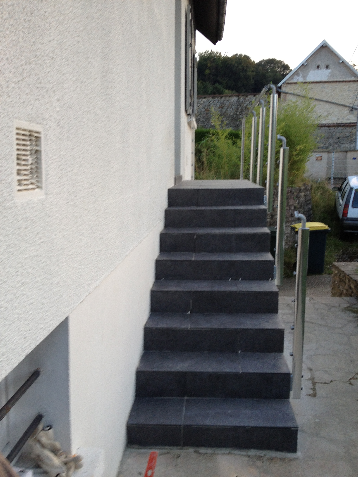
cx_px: 179
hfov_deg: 40.7
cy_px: 238
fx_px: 483
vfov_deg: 52.6
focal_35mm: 35
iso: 80
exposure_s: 1/120
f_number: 2.4
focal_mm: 4.28
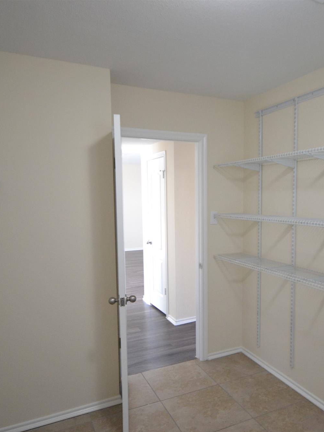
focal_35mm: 29
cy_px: 220
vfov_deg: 62.1
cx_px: 210
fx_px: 359
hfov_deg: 48.0
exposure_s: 1/60
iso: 1400
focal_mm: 13
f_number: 4.5
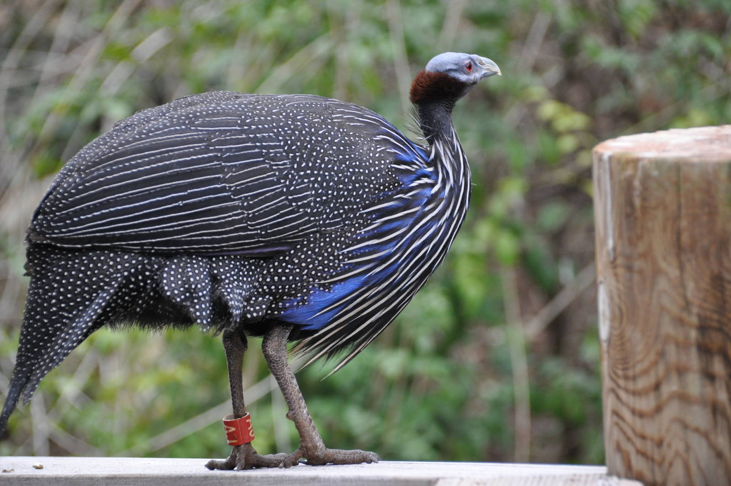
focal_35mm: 218
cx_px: 366
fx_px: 4411
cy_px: 243
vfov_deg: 6.3
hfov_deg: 9.5
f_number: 5.6
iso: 800
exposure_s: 1/250
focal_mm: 145
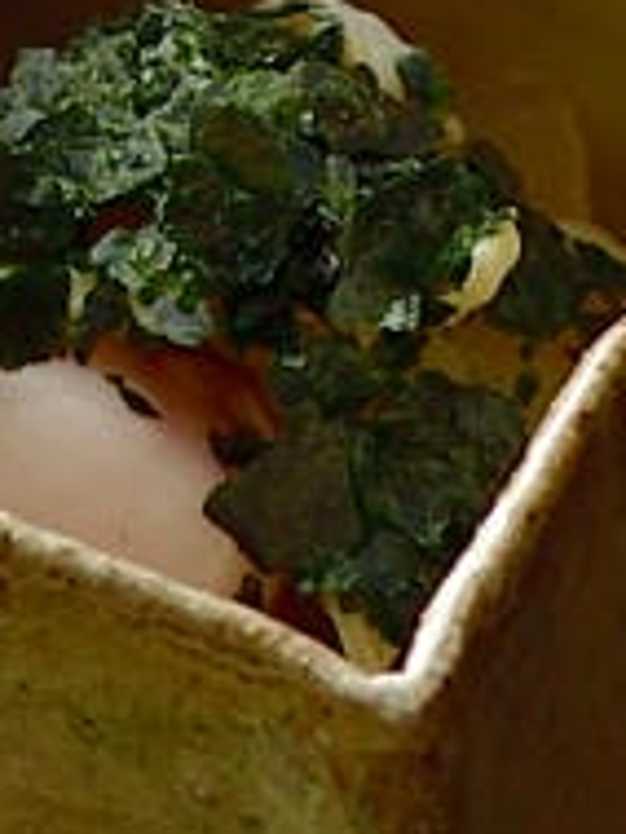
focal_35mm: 637
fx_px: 15342
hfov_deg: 2.3
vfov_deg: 3.1
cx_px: 181
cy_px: 1906
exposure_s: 1/200
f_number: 5.6
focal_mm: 50
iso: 100
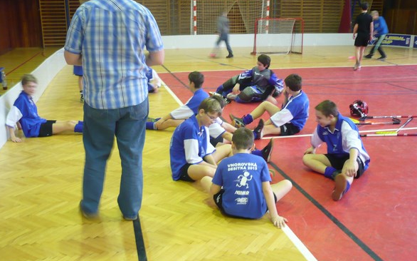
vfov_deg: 33.5
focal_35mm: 38
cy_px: 143
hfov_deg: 51.6
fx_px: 432
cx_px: 208
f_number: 2.8
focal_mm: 5.8
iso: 200
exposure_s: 1/10
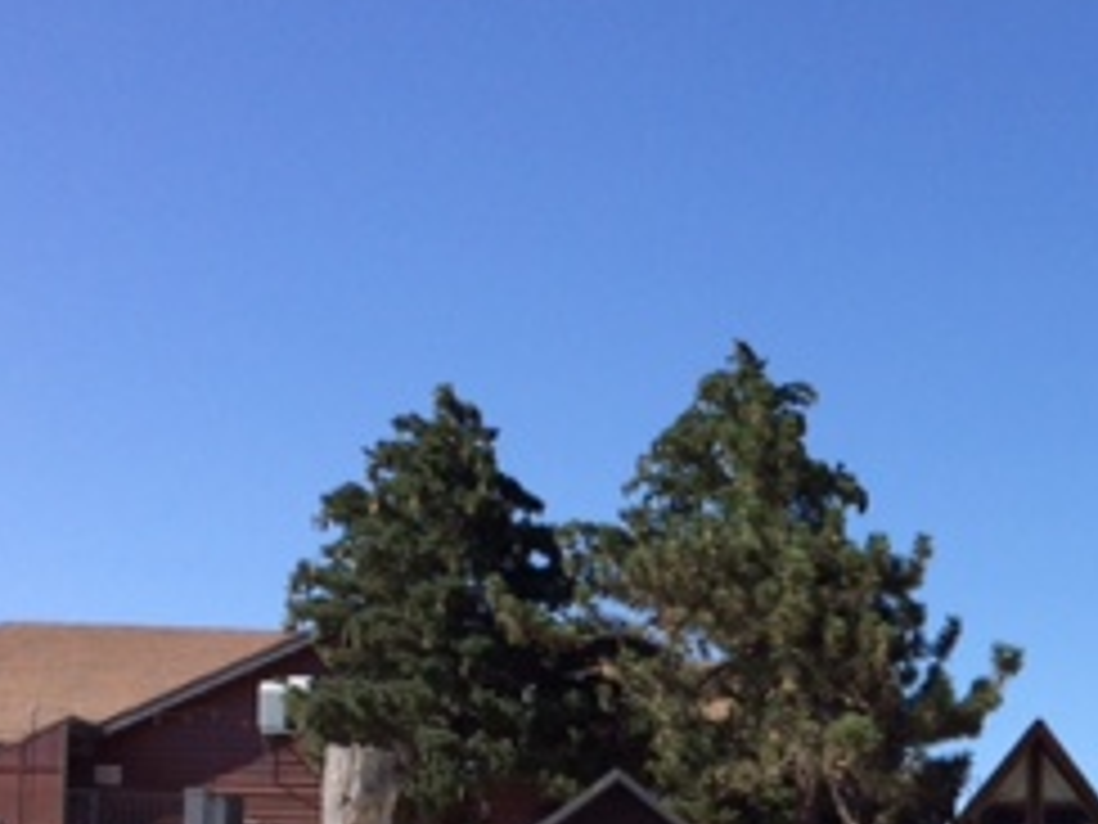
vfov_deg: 18.5
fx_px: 2411
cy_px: 959
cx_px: 1143
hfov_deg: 24.3
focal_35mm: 76
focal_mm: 4.15
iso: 32
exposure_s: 1/2415
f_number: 2.2
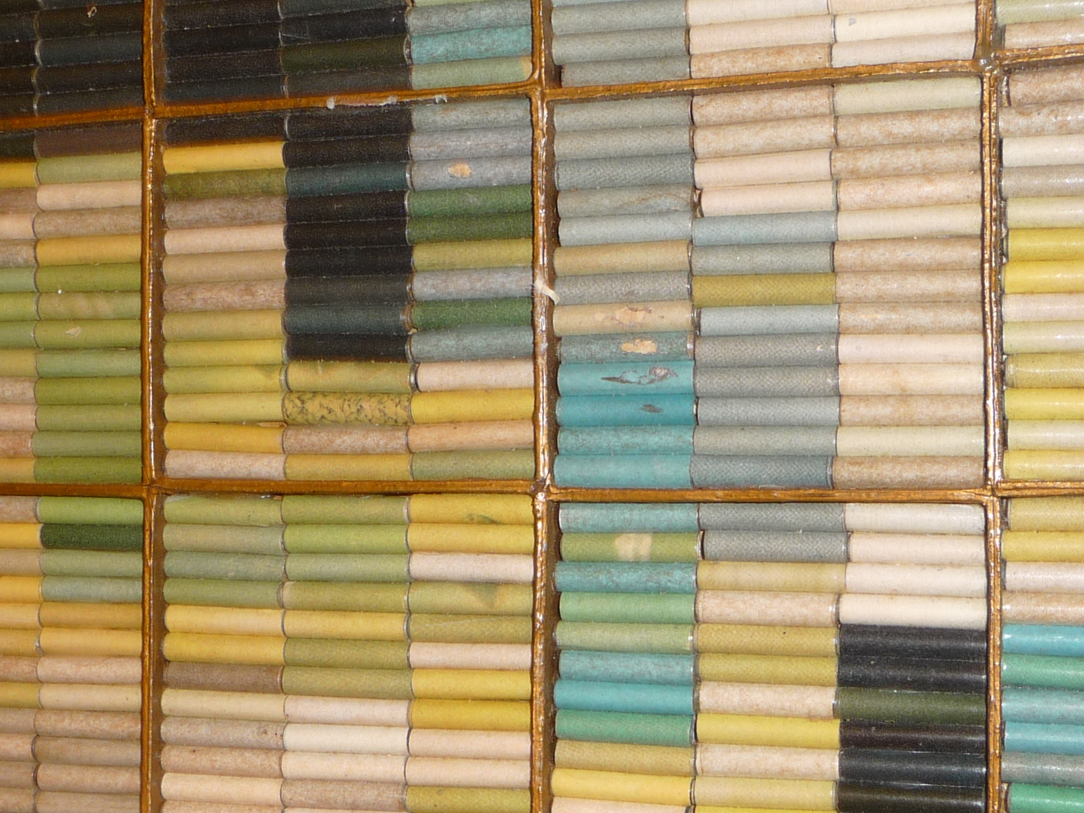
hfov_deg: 33.8
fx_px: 1785
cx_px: 560
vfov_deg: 25.6
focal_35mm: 57
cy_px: 469
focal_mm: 4.7
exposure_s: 1/30
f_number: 3.3
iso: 100
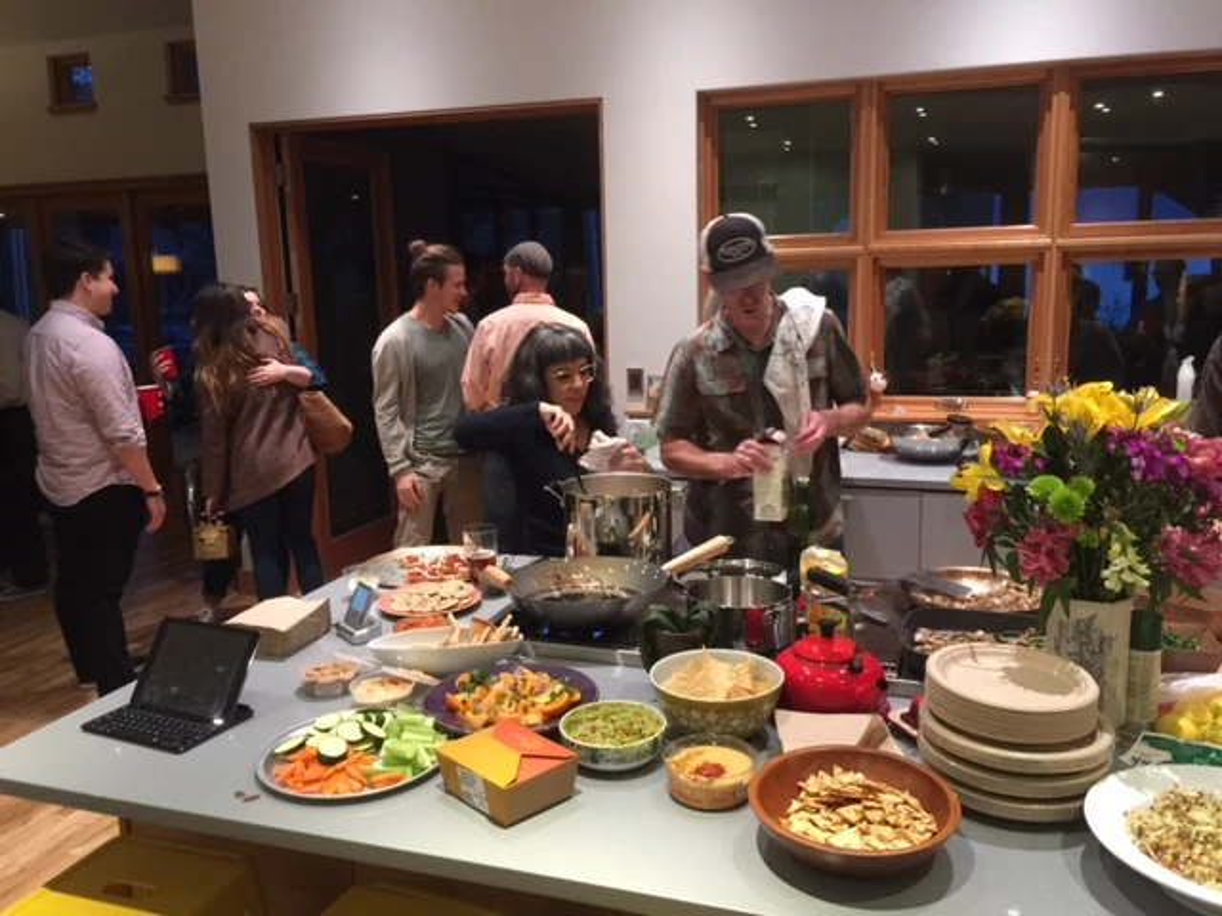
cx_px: 611
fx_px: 1024
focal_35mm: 29
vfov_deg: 48.2
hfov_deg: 61.7
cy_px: 458
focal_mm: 4.15
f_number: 2.2
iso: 100
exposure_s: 1/10
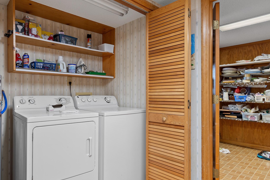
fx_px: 165
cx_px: 101
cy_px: 96
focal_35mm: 22
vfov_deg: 57.2
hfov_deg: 77.1
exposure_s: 1/2
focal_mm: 10
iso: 100
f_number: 4.5
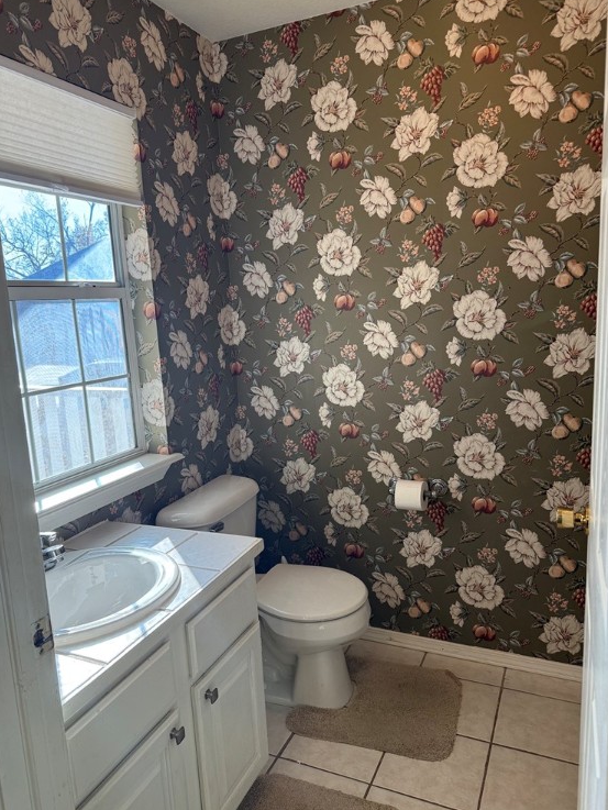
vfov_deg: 69.4
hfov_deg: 54.9
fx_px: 585
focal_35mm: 25
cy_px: 408
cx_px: 295
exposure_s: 1/262
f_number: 1.78
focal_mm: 6.76
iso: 100
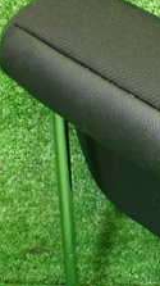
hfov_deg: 13.5
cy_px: 162
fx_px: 665
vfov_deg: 24.2
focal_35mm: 88
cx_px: 157
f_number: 2.3
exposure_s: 1/100
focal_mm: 5.4
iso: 800
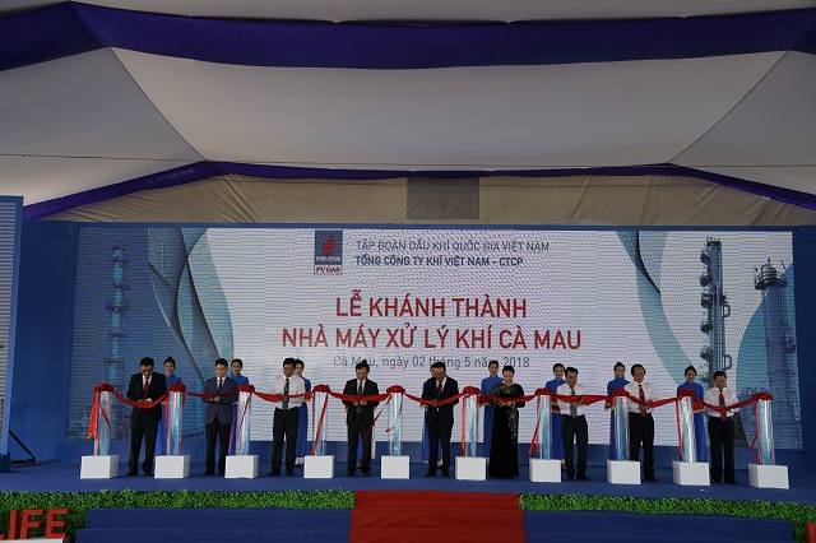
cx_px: 408
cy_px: 272
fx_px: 1019
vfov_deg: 29.8
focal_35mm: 45
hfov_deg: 43.6
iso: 200
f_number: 4
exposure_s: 1/160
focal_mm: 45
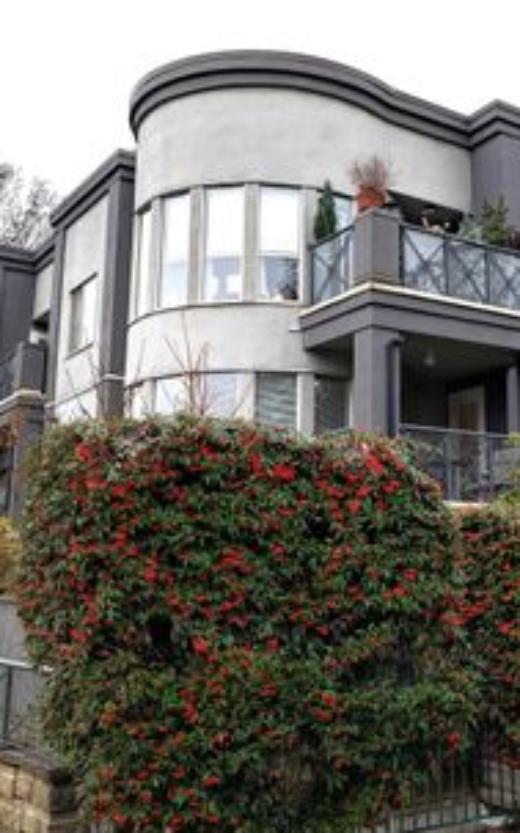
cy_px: 371
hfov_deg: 29.5
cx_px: 448
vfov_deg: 47.1
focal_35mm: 42
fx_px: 954
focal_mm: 6.9
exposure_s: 1/198
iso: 21
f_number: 1.68
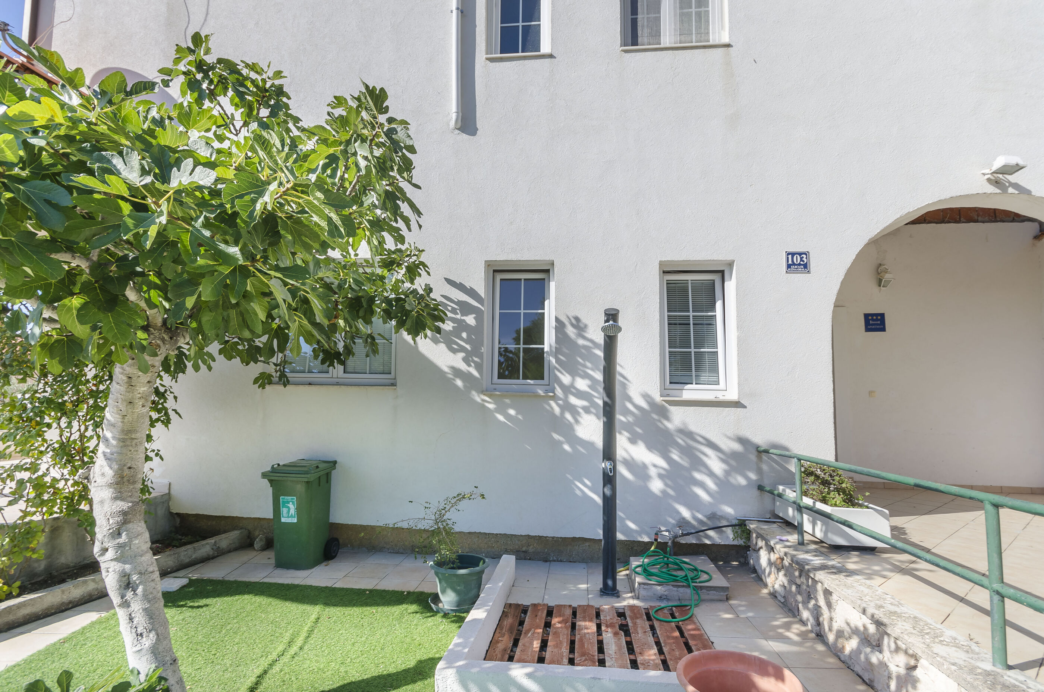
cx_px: 522
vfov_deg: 71.8
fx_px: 478
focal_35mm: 16
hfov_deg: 95.1
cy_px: 346
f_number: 9
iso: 100
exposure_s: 1/200
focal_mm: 11
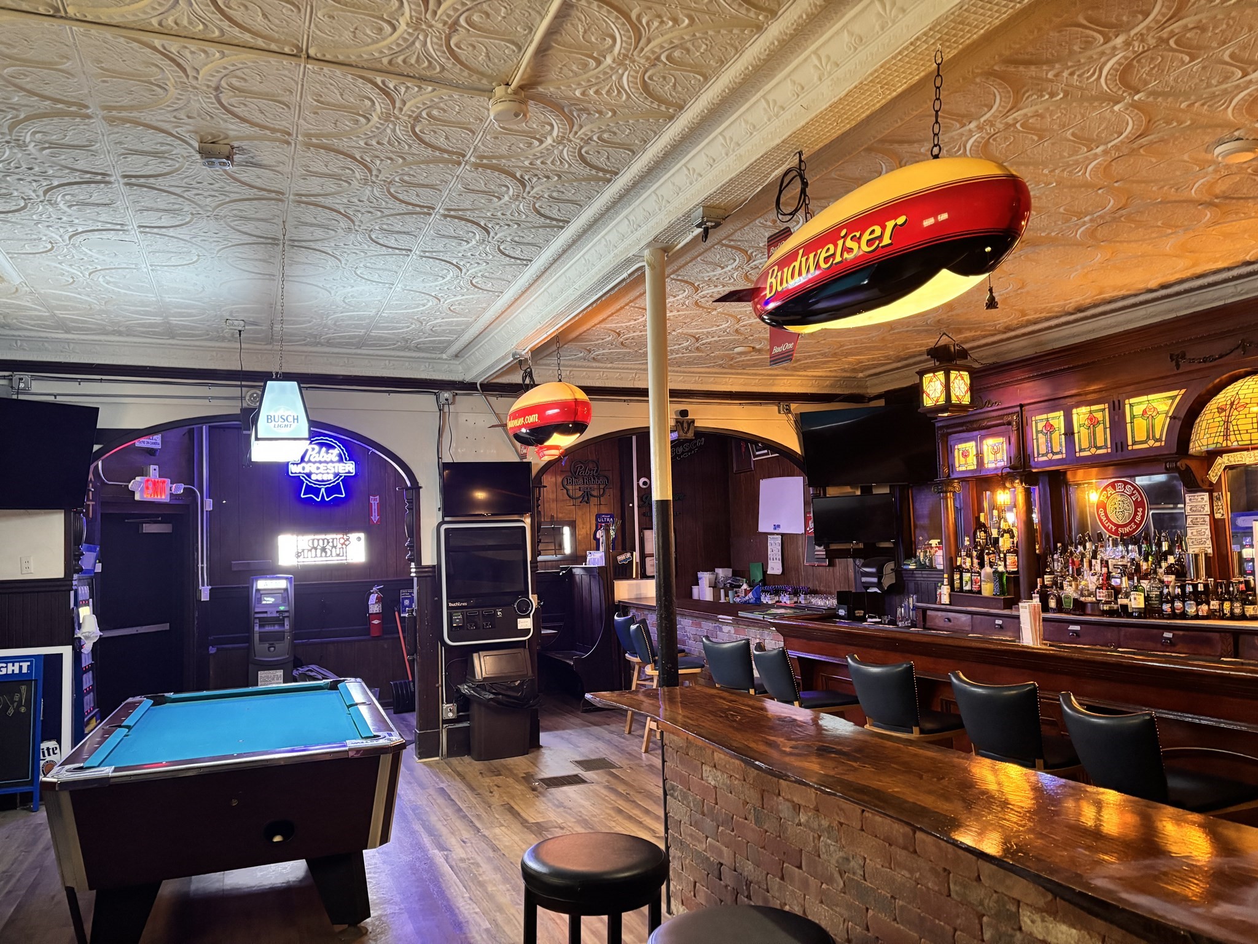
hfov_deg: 67.3
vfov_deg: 53.1
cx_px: 629
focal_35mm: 26
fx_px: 945
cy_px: 472
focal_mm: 5.96
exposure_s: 1/40
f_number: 1.6
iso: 640
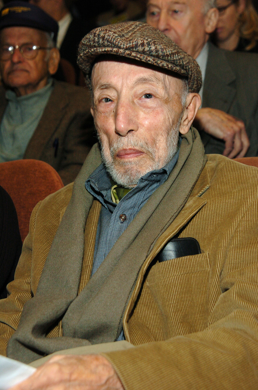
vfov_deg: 28.1
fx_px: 778
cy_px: 195
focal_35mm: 72
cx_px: 129
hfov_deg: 18.8
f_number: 5.6
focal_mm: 48
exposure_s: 1/60
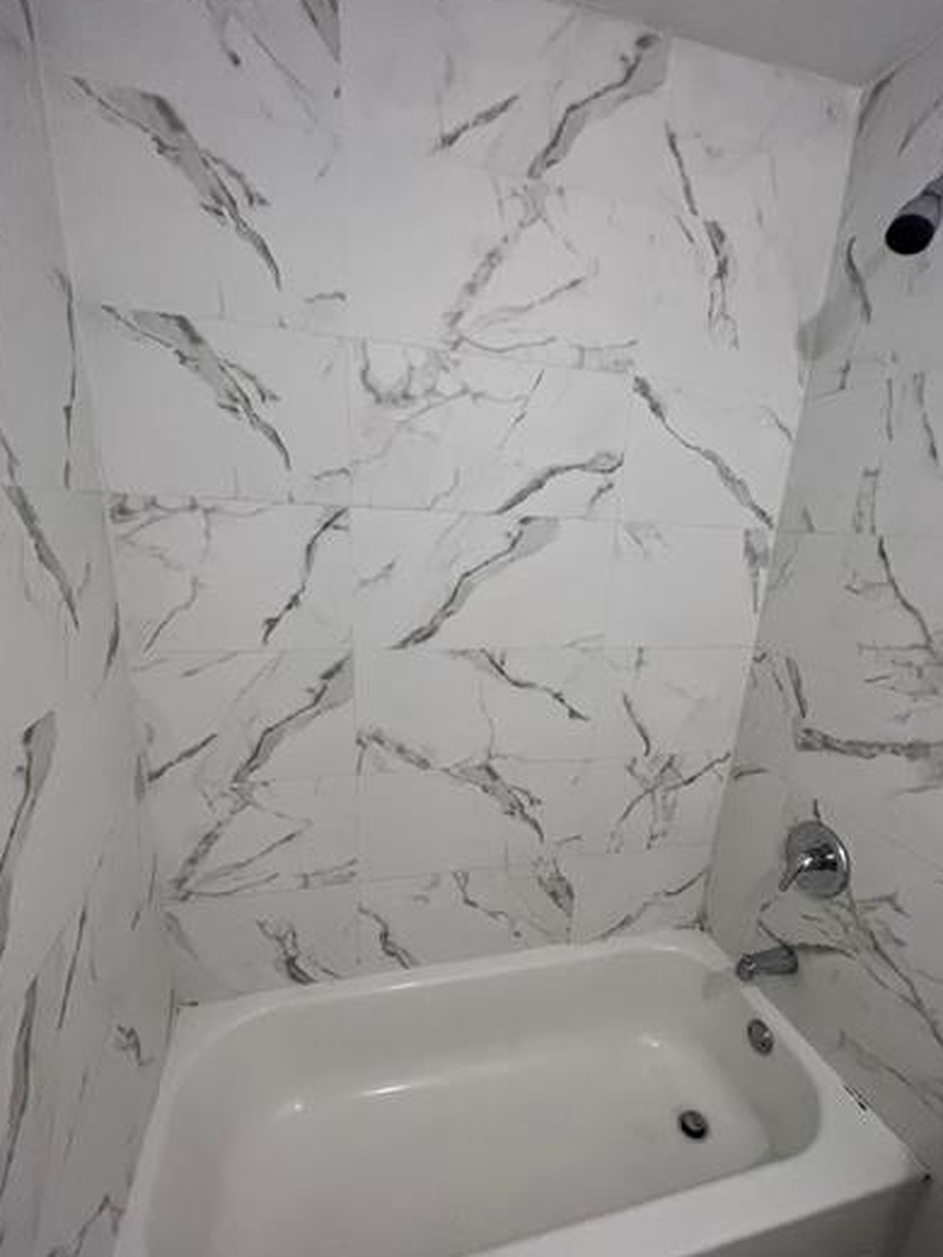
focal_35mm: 15
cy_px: 708
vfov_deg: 97.6
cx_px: 491
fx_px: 545
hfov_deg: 81.7
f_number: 1.8
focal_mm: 1.57
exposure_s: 1/60
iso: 200
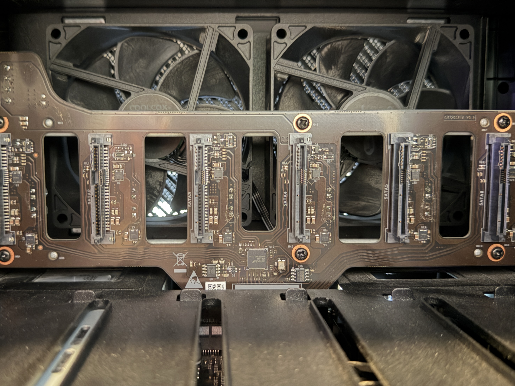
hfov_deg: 55.2
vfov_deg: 42.9
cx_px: 224
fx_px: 491
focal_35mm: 33
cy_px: 190
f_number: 1.78
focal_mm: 6.76
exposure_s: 1/2
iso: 1600
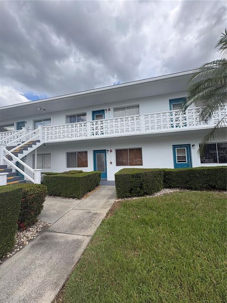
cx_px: 114
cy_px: 152
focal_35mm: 14
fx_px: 122
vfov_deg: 102.1
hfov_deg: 85.7
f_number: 2.2
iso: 40
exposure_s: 1/1048
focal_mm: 2.22
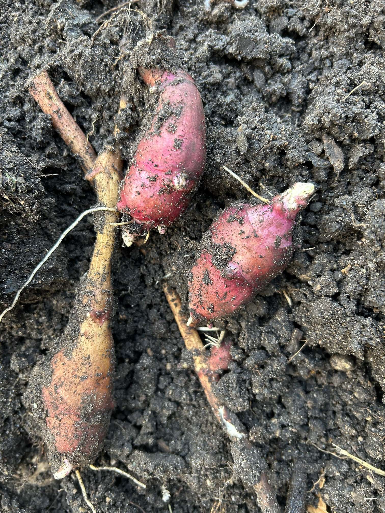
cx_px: 192
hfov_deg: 53.1
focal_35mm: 26
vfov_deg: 67.3
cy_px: 256
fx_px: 386
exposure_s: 1/60
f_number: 1.5
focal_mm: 5.7
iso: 125
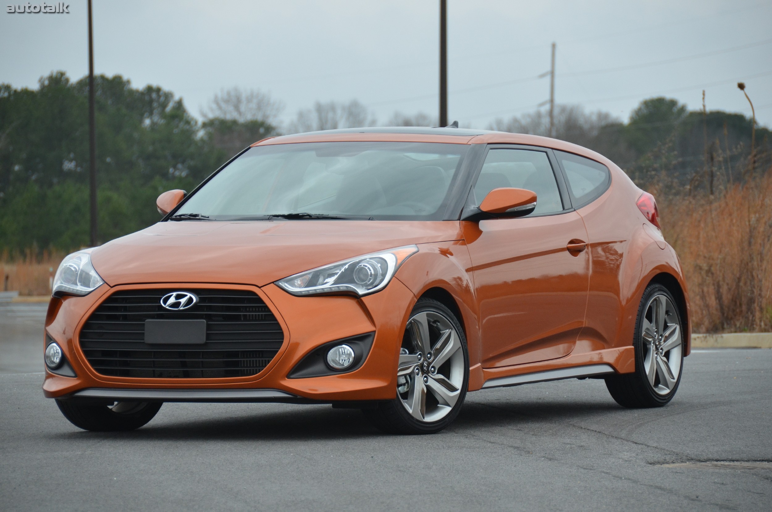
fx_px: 4815
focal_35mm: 225
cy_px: 256
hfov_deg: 9.2
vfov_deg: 6.1
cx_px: 386
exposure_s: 1/640
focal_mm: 150
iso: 800
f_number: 5.6
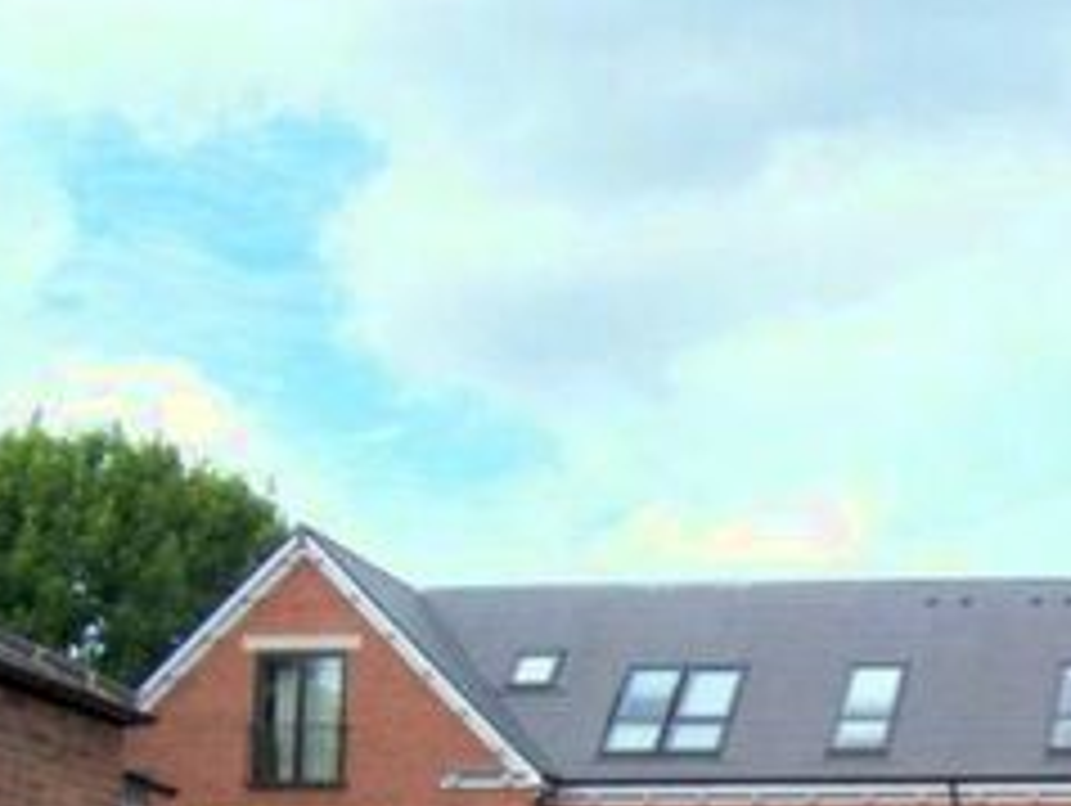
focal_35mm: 100
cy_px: 1033
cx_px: 1246
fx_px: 3097
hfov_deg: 18.7
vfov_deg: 14.2
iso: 80
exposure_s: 1/329
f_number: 5.1
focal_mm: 5.6
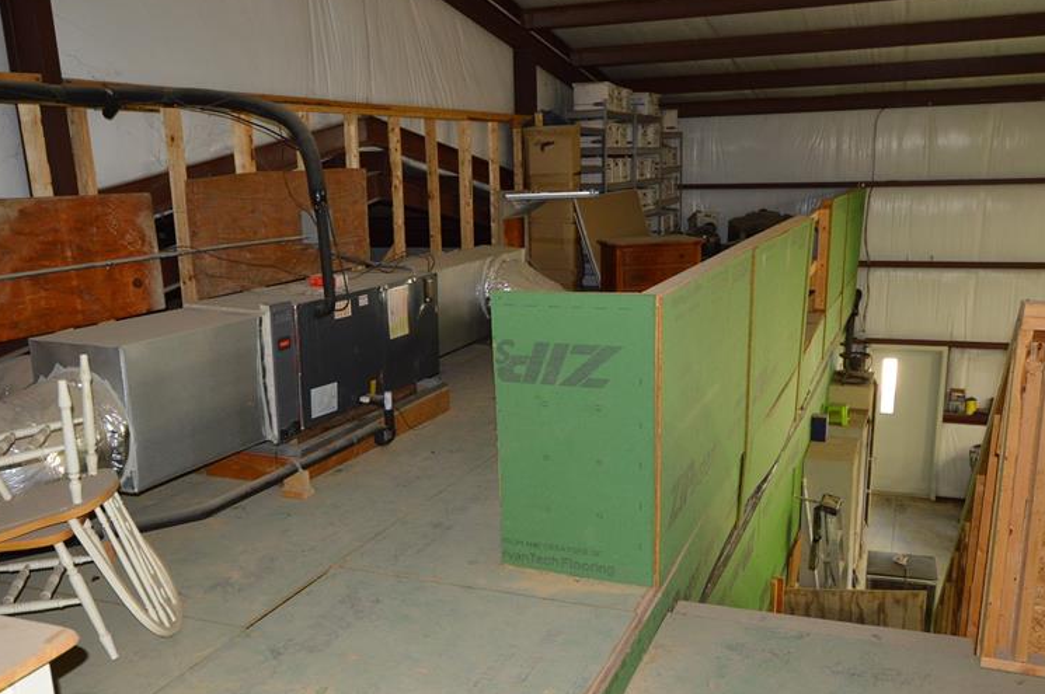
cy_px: 435
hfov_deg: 57.3
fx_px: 957
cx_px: 509
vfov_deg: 39.6
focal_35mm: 33
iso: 720
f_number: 3.5
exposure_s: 1/60
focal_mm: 16
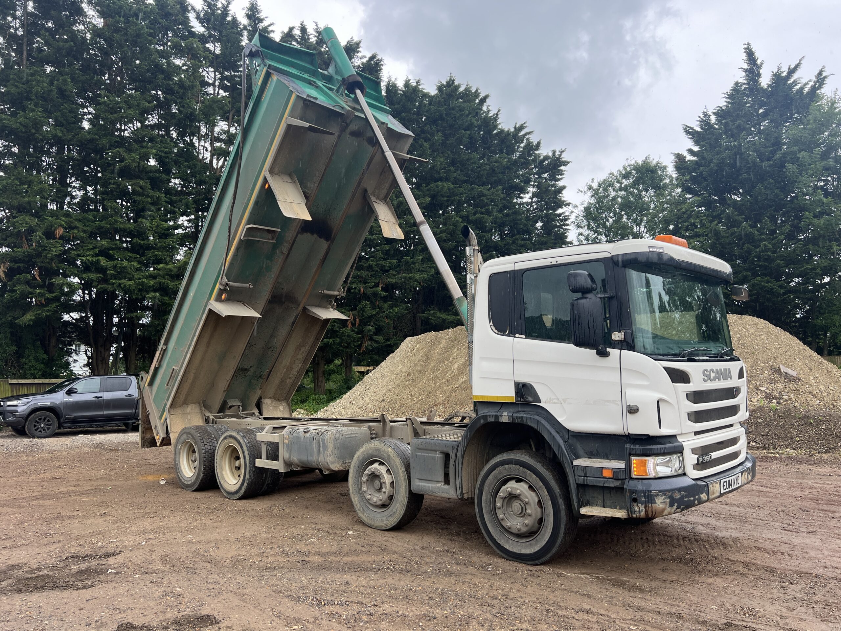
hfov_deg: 67.3
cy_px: 316
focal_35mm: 26
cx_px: 420
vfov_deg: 53.1
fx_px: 632
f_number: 1.5
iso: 50
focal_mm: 5.7
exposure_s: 1/314
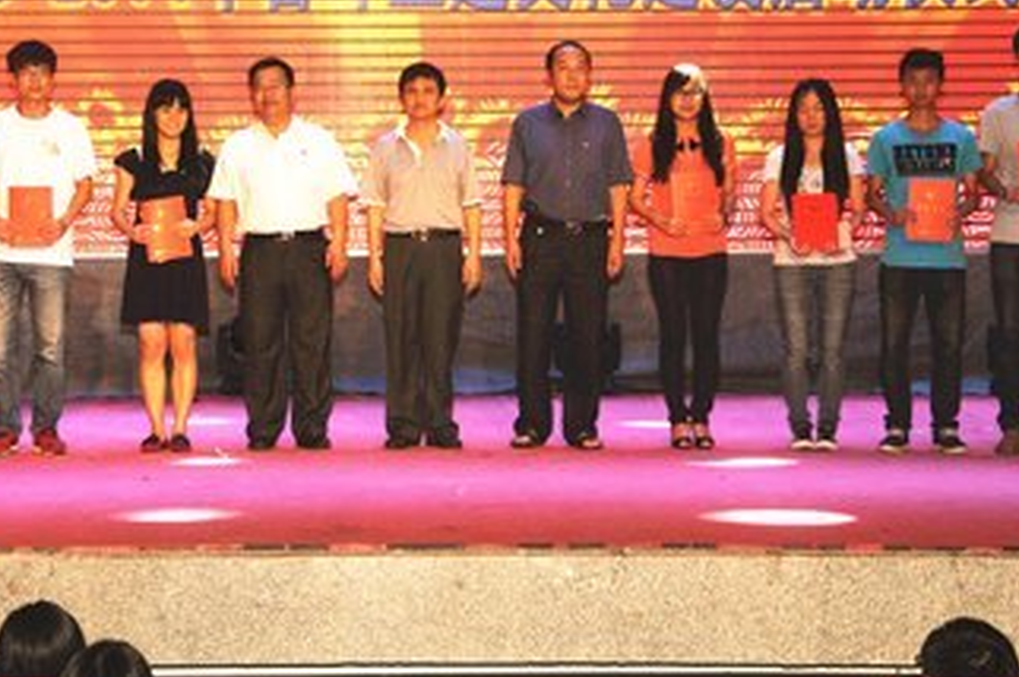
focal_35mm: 107
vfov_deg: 12.7
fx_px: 3026
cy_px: 187
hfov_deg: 19.1
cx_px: 443
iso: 640
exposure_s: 1/250
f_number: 9
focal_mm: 46
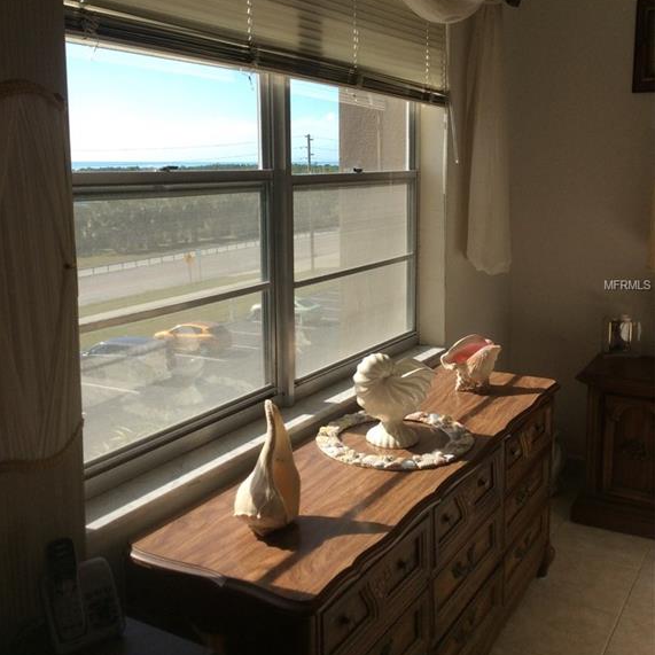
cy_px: 286
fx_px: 813
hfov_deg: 43.9
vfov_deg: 43.8
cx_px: 328
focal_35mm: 38
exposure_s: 1/784
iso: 32
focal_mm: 3.3
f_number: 2.4
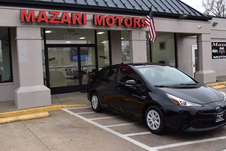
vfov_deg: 35.5
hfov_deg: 51.3
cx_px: 113
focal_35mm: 38
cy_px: 76
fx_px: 235
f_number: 9
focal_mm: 25
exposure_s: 1/100
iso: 400
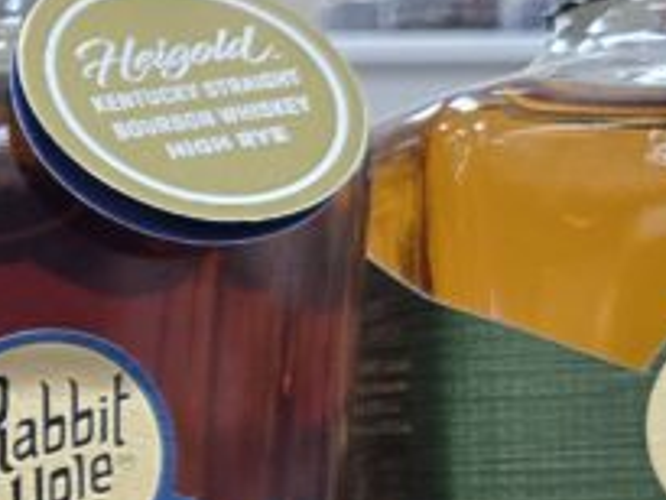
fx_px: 2214
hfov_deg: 15.5
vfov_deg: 12.6
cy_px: 601
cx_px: -380
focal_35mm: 115
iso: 125
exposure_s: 1/120
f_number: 1.7
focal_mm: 6.3
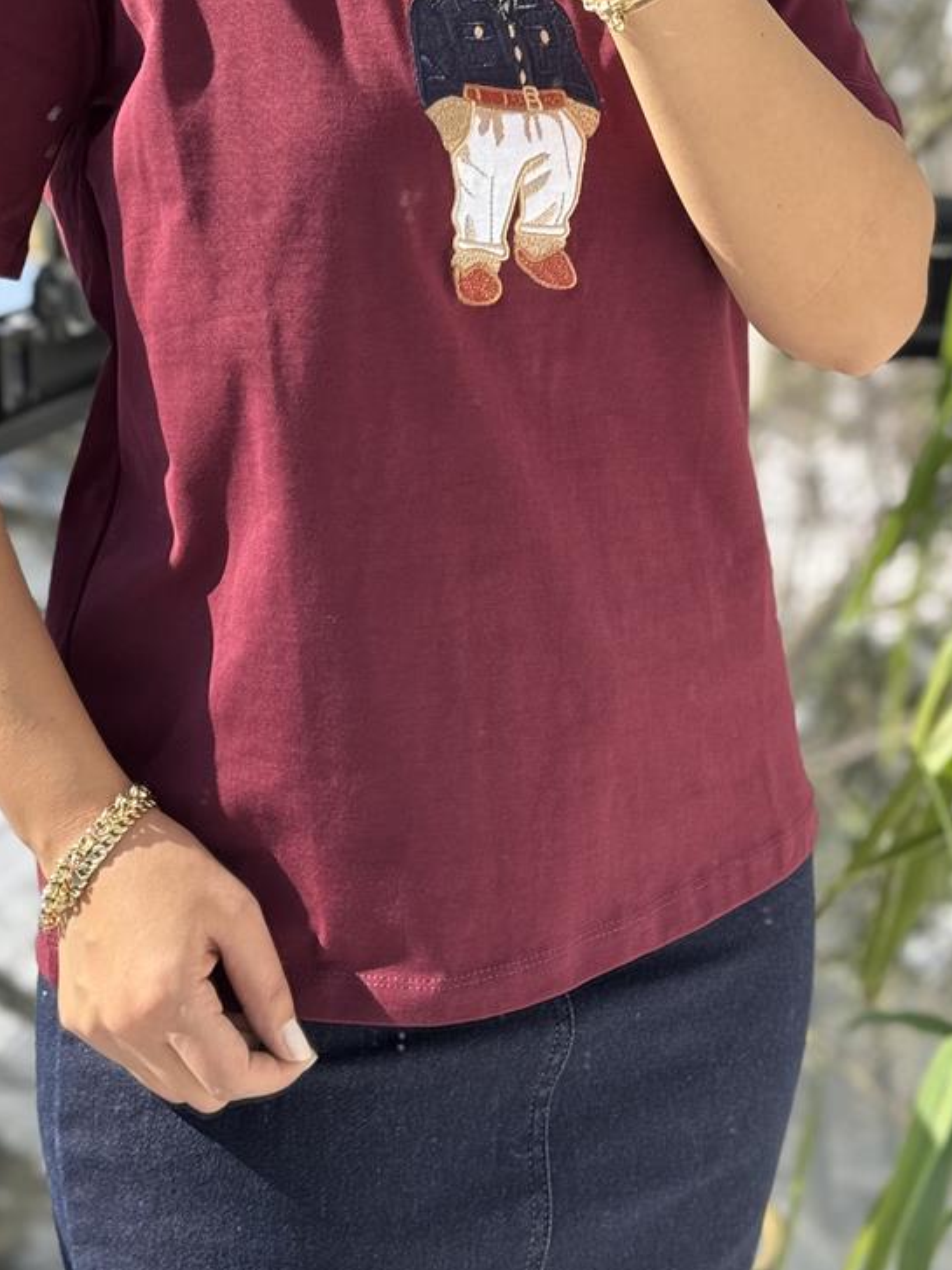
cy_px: 127
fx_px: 3228
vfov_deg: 21.8
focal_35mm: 88
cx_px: 505
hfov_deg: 16.8
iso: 64
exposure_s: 1/531
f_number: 1.78
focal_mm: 6.76
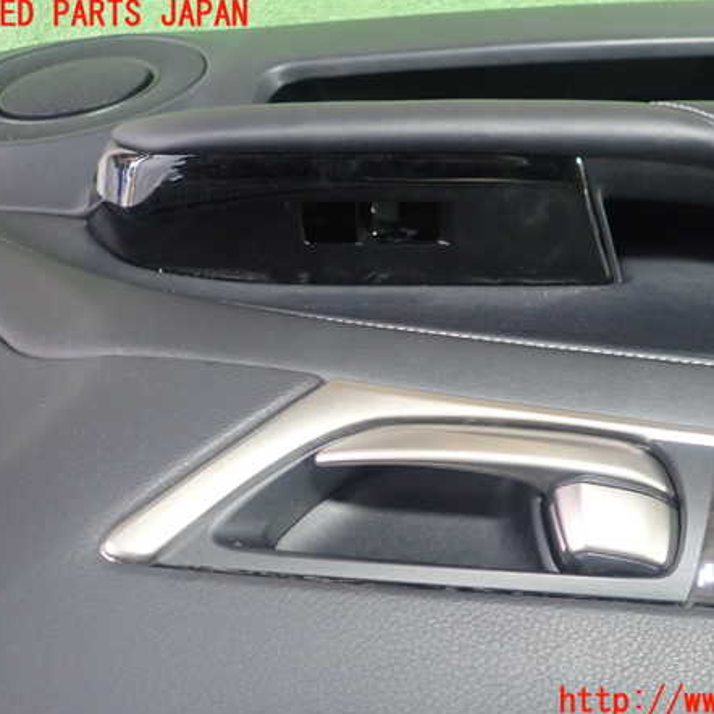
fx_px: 700
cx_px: 439
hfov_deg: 53.5
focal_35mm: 30
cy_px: 359
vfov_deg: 54.0
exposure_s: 1/30
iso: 500
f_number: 2
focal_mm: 4.5
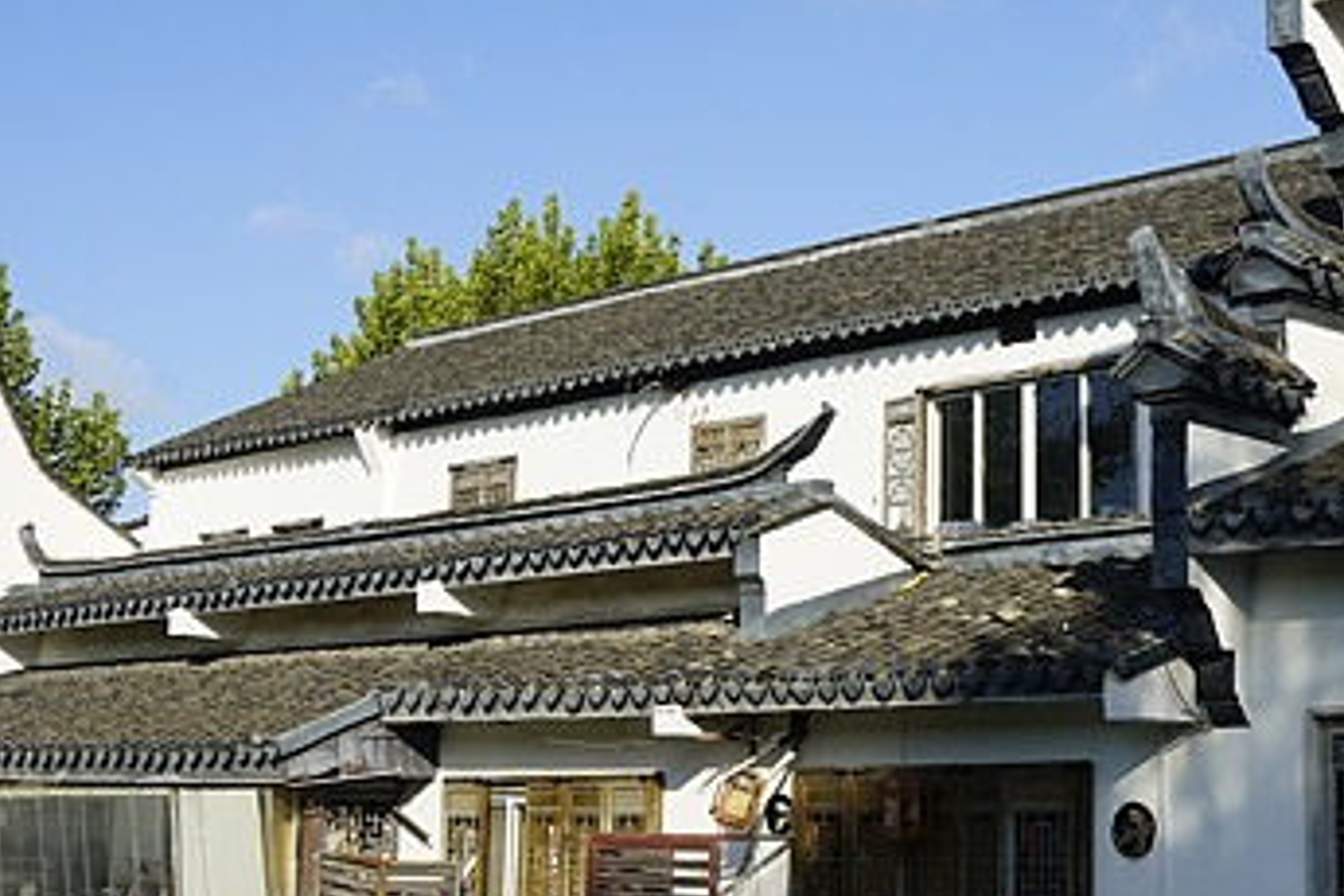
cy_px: 432
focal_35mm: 65
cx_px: 865
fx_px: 2426
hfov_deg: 30.8
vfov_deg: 20.9
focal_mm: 28
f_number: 9
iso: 100
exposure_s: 1/125
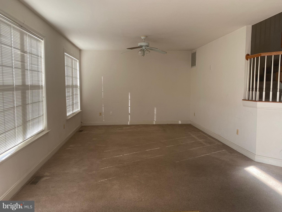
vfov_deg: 53.1
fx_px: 212
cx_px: 141
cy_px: 106
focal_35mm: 26
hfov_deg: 67.3
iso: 64
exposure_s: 1/121
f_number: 1.8
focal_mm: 4.25
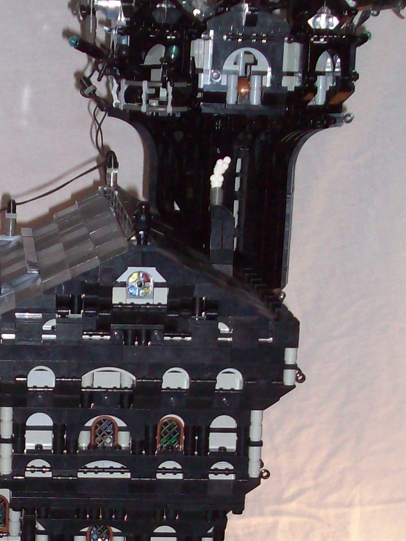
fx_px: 2126
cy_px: 443
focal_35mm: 136
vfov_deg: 14.4
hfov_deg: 10.8
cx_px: 0
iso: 160
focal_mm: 9
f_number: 3.4
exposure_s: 1/80.7
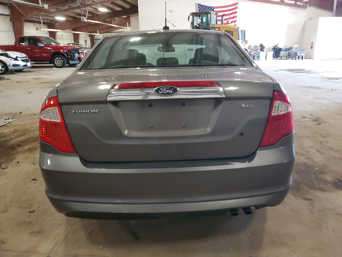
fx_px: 257
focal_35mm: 26
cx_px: 171
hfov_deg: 67.3
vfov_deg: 53.1
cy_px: 128
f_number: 1.5
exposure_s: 1/60.2
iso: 249
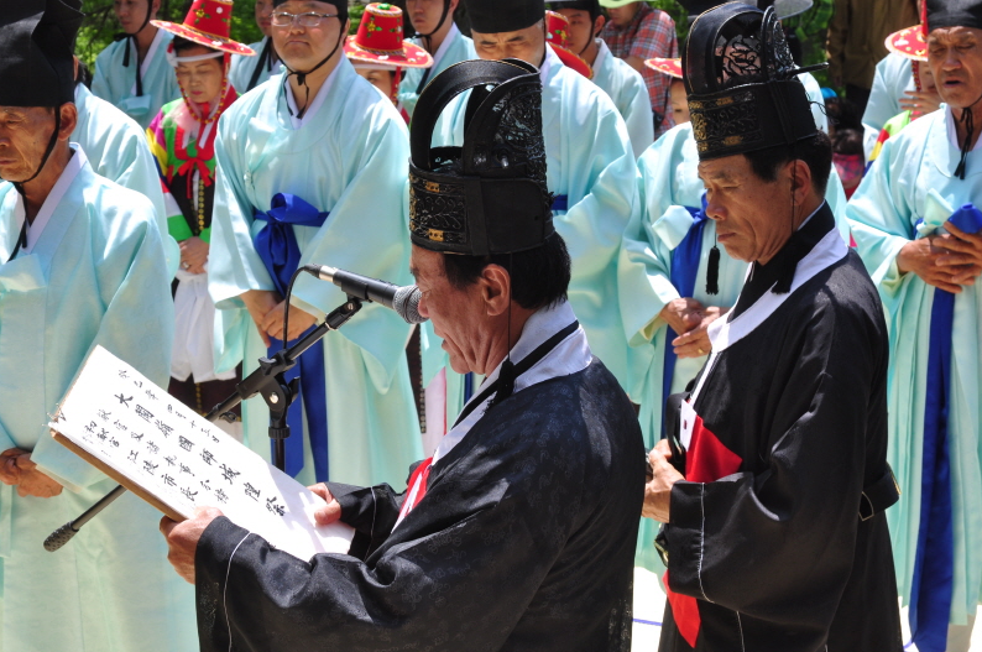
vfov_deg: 16.0
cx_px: 439
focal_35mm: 85
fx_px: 2315
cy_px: 307
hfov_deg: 23.9
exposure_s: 1/100
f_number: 13
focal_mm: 50
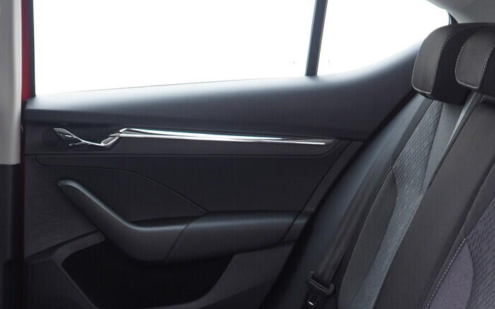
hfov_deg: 27.0
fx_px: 1025
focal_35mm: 76
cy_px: 305
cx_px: 157
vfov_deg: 16.8
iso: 320
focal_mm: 24
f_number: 2.8
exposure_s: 1/40
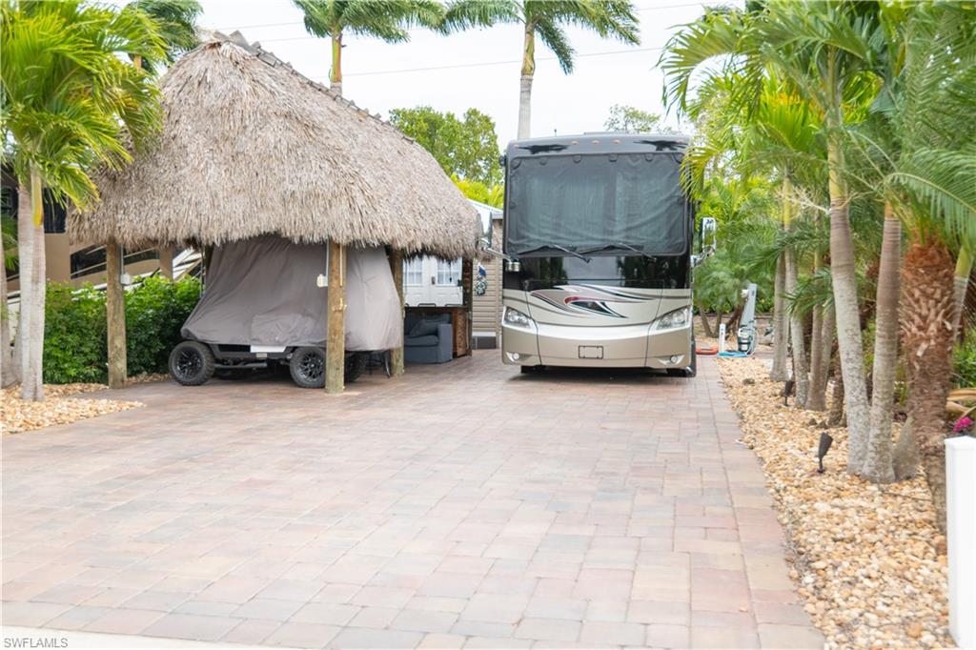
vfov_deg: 37.8
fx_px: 949
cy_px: 325
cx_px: 488
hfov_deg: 54.4
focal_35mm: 35
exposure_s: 1/640
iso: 400
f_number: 5
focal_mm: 35
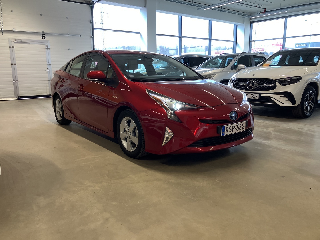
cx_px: 160
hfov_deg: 63.4
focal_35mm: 28
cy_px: 120
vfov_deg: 49.7
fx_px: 259
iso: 80
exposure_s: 1/113
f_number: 1.8
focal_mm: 3.99
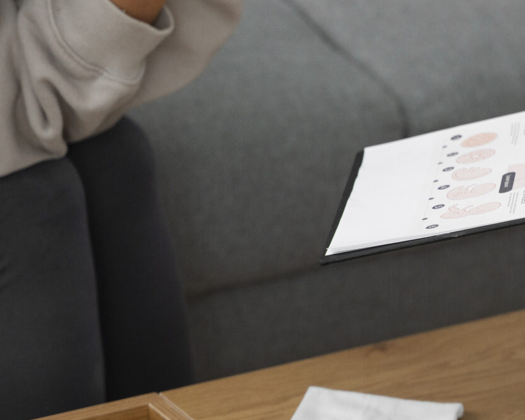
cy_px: -7
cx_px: 448
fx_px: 3340
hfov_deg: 9.0
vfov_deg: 7.2
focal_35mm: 215
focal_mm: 75
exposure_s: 1/200
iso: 500
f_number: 3.2
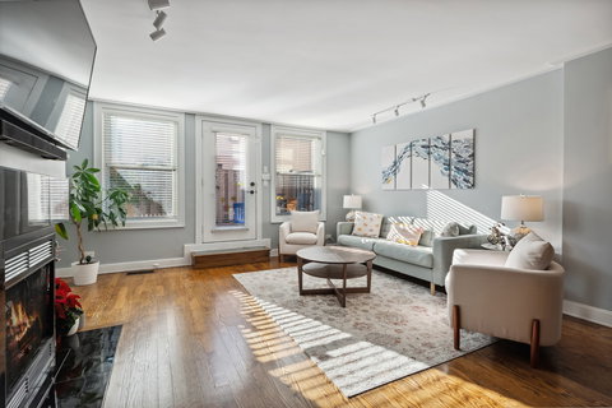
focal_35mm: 17
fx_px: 289
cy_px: 204
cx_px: 306
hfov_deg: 93.3
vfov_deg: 70.4
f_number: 9
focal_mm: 17
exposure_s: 1/3.33
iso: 100
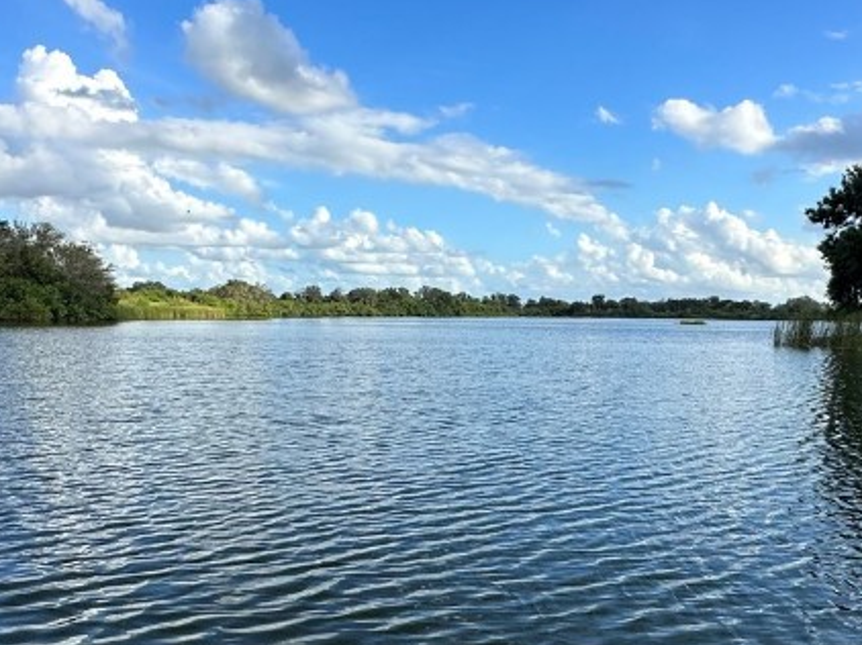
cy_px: 374
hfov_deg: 53.9
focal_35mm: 34
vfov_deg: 41.6
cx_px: 390
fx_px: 846
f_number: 2.2
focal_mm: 2.22
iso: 40
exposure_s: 1/1795
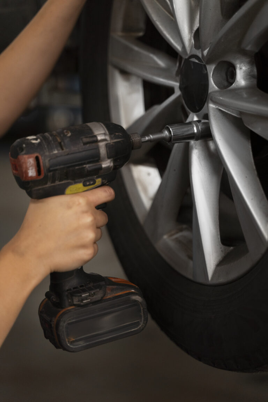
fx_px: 837
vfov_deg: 27.0
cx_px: 134
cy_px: 201
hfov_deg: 18.2
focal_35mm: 75
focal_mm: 75
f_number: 2.8
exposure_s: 1/250
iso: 1600
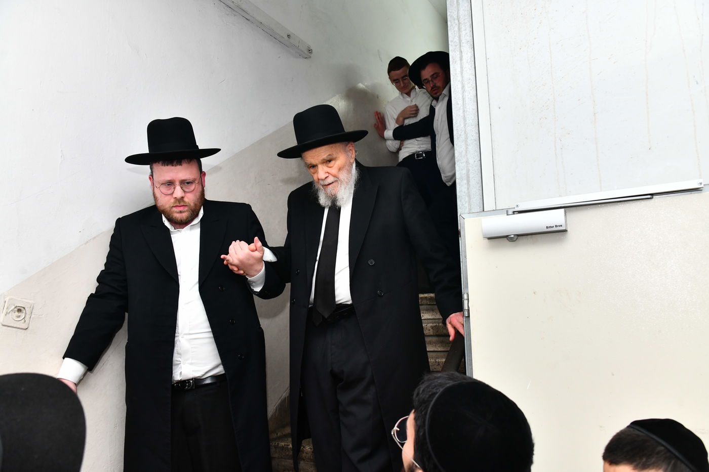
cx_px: 354
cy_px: 236
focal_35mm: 28
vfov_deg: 46.4
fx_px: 551
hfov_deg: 65.5
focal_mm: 28
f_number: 5.6
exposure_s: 1/250
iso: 1000
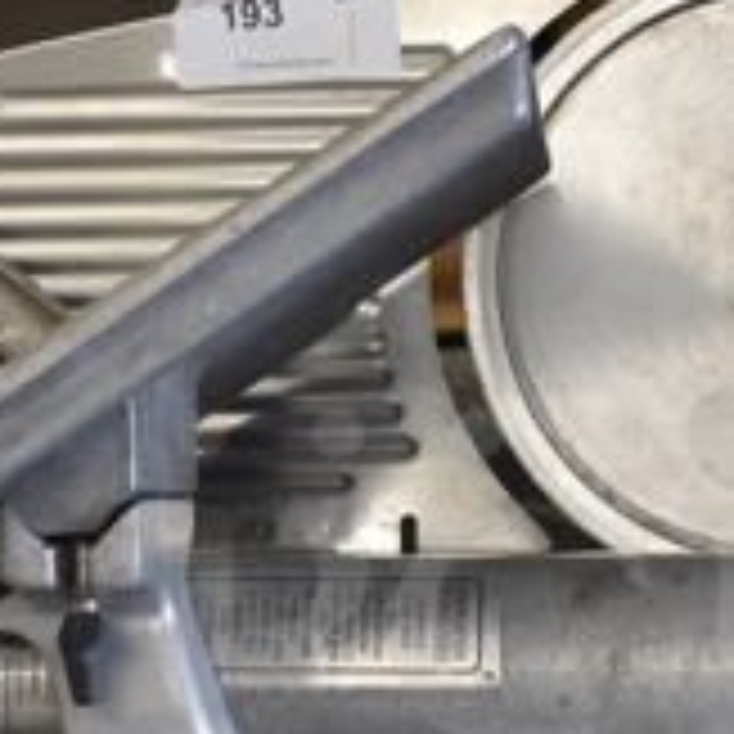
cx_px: 477
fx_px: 2063
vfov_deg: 19.9
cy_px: 617
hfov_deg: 20.1
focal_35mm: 86
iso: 800
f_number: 3.5
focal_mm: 18
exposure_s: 1/125
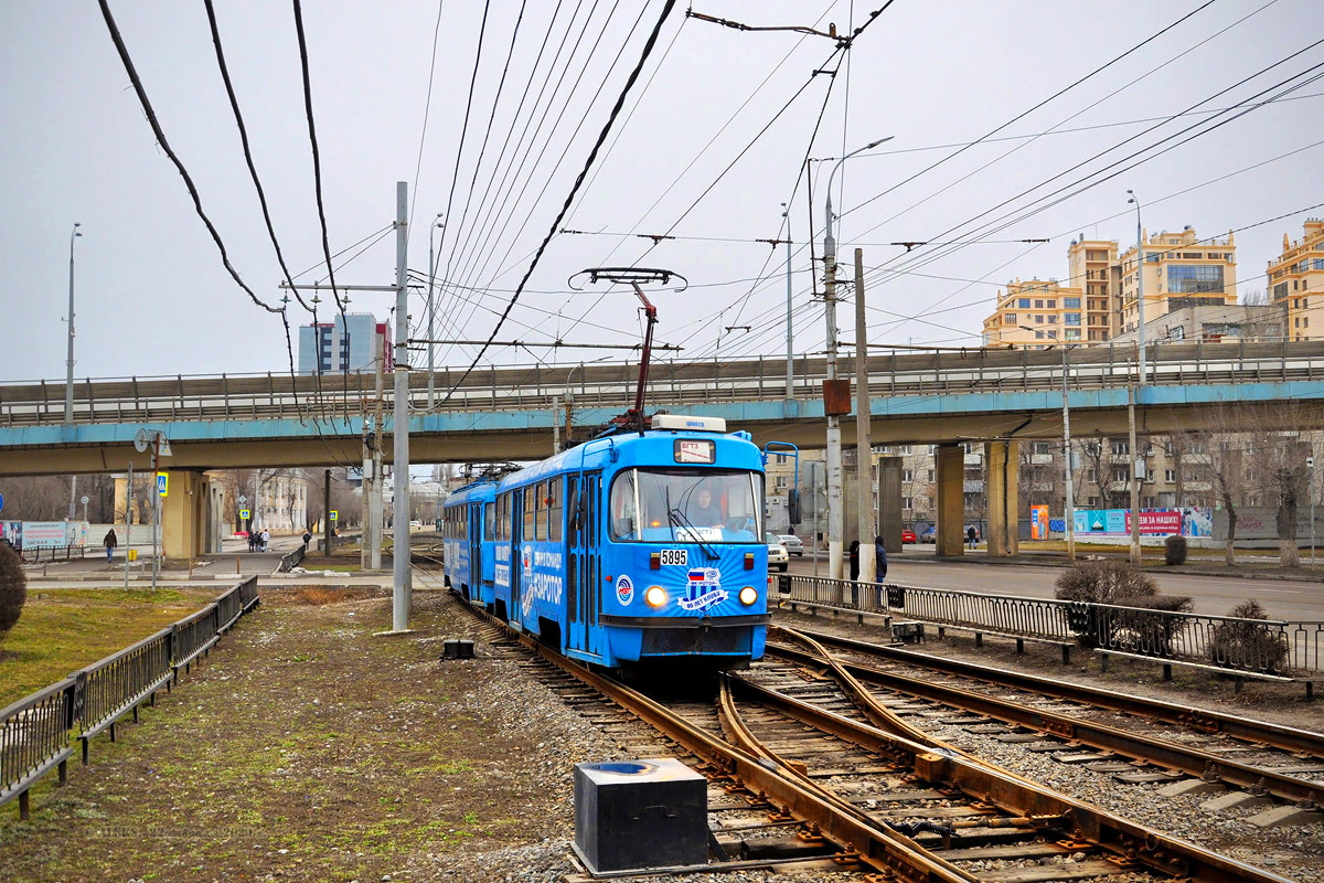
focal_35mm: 36
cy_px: 442
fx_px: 1324
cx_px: 662
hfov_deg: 53.1
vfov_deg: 36.9
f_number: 5
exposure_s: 1/200
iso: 400
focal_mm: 24
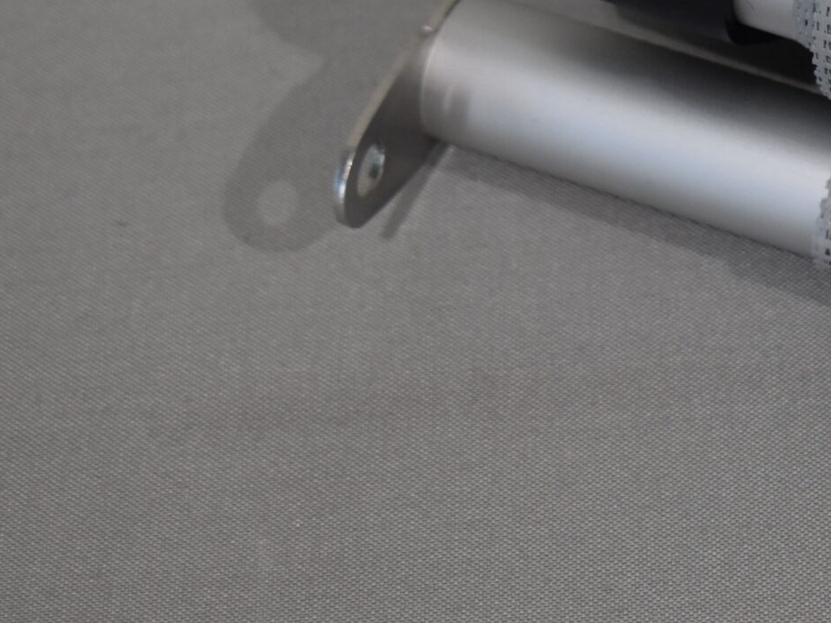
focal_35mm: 158
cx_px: 971
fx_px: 3792
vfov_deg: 9.3
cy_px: -39
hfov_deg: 12.2
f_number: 5
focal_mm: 40
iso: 720
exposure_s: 1/250
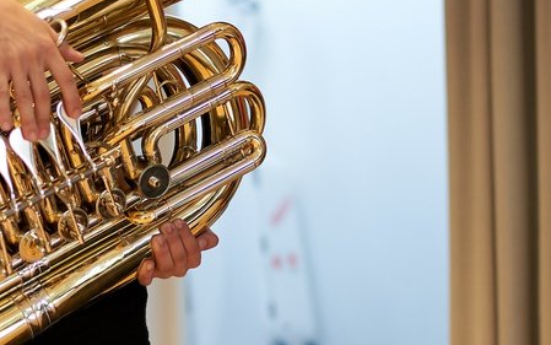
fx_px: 1833
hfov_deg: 17.0
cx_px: 137
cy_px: 210
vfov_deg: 10.7
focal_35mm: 122
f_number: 1.6
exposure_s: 1/200
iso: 800
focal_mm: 35
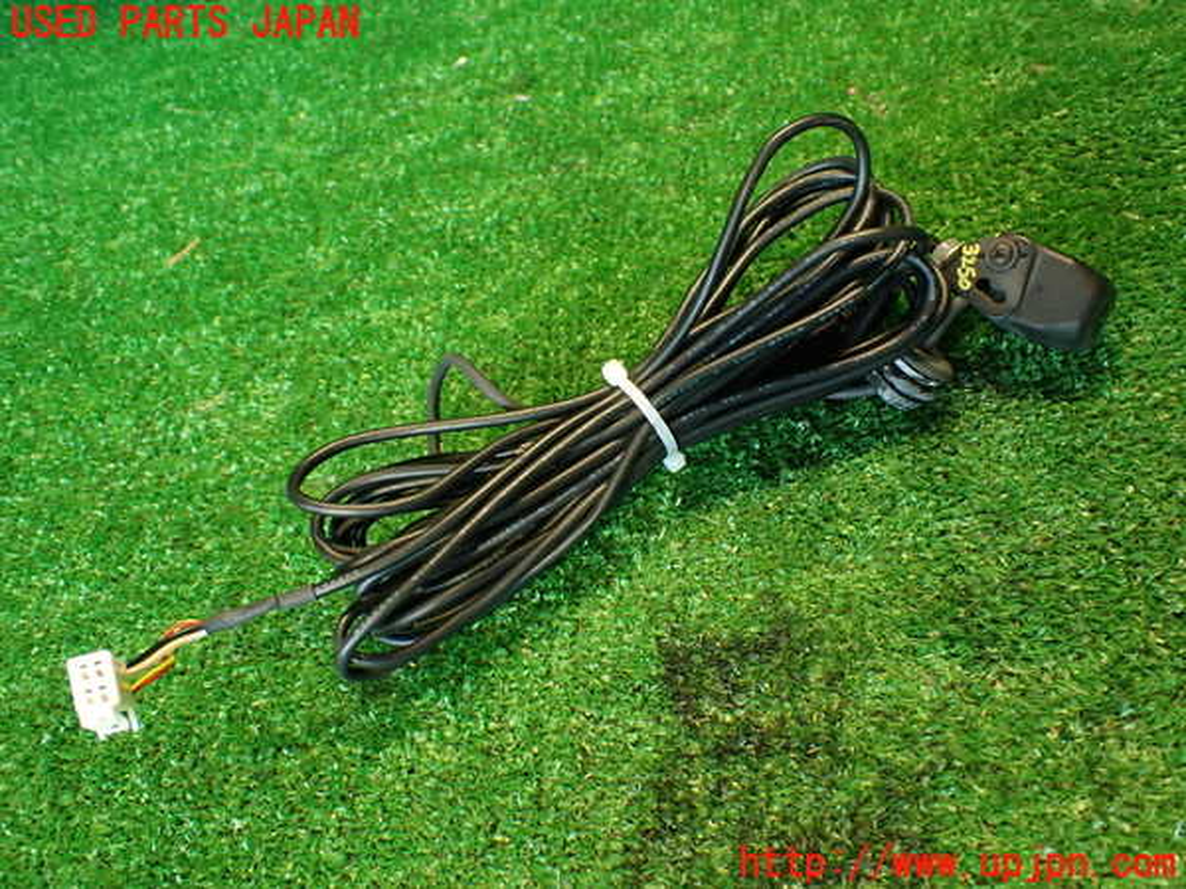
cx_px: 593
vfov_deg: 44.2
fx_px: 1096
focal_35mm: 32
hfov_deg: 56.8
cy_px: 444
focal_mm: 5.79
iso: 400
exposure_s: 1/30
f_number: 2.4
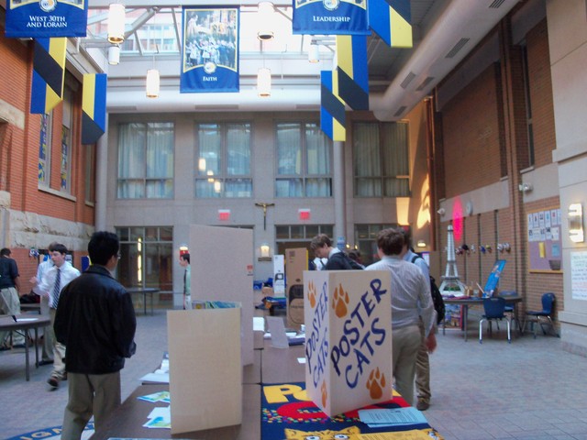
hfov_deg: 52.6
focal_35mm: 35
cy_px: 220
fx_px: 594
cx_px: 294
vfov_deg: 40.7
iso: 125
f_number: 3
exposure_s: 1/30
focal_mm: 6.3
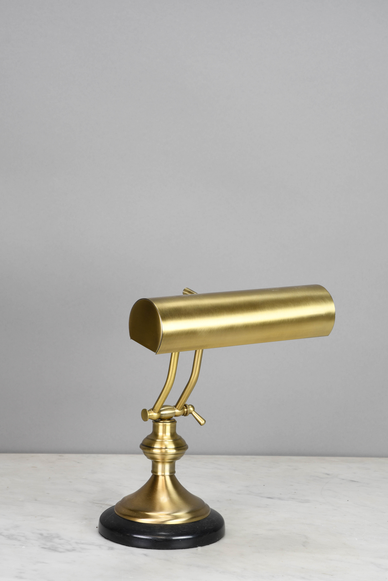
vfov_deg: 24.2
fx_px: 1358
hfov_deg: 16.3
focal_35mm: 84
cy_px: 290
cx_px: 194
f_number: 11
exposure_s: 1/3
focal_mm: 56
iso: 100
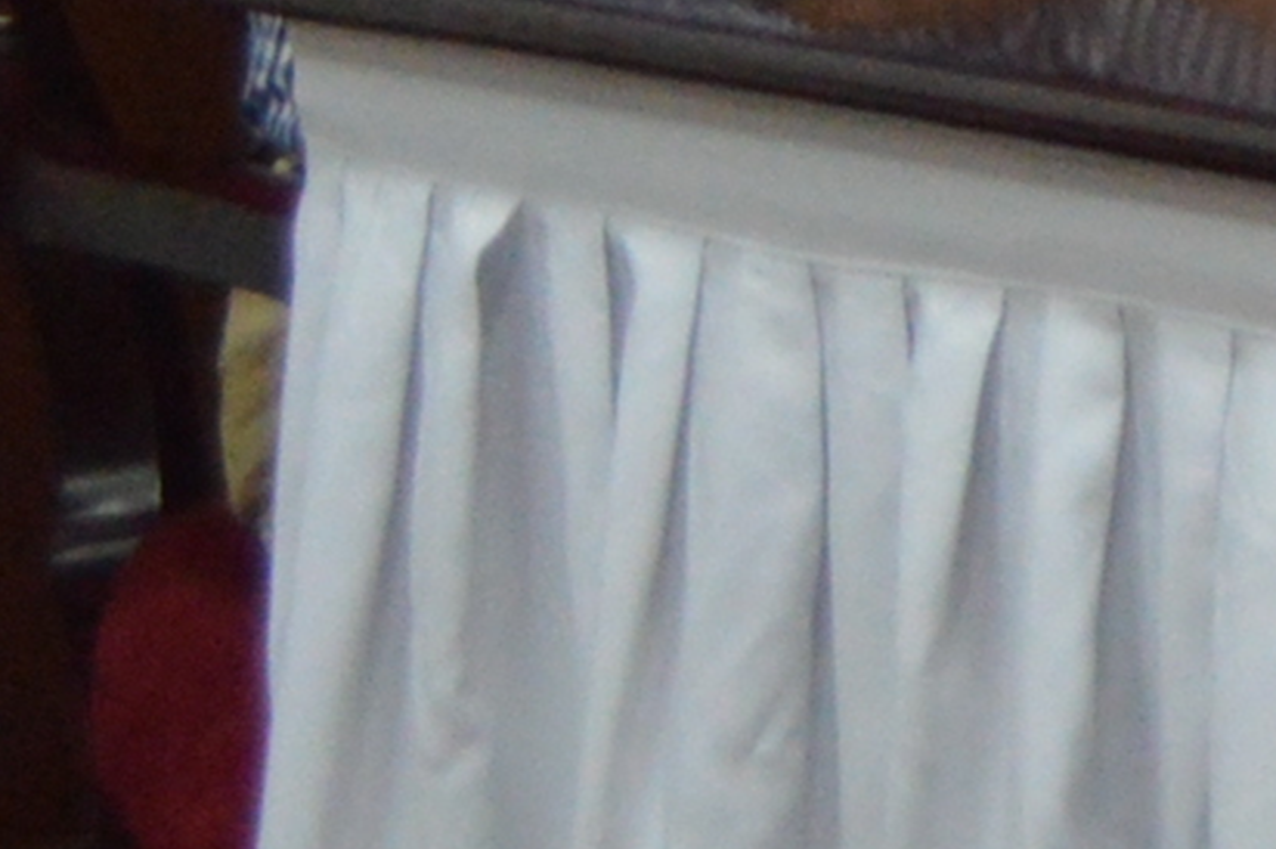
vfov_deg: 5.8
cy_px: -1763
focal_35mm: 219
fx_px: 7756
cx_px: 4543
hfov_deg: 7.5
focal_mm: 20
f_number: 3.8
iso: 1800
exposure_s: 1/60
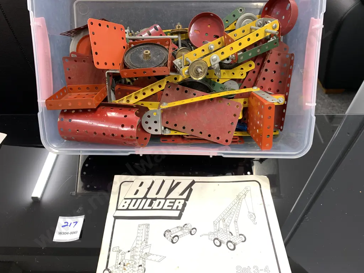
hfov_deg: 67.3
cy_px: 136
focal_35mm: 26
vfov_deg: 53.1
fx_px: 273
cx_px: 182
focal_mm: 4.25
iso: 80
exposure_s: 1/50
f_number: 1.8
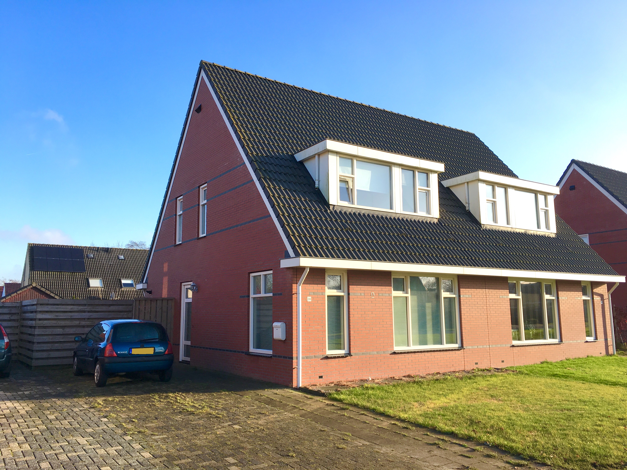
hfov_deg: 61.7
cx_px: 314
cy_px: 235
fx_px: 525
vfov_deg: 48.2
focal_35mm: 29
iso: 25
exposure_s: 1/582
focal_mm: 4.15
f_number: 2.2
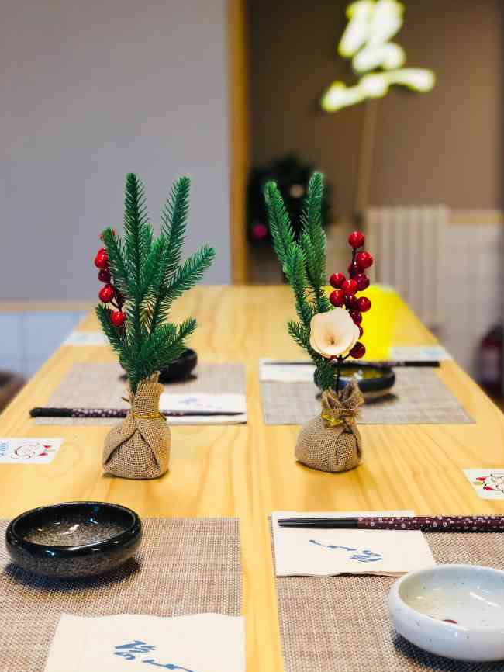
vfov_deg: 34.3
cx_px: 245
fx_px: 1087
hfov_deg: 26.1
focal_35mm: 56
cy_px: 324
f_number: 2.4
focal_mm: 6
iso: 80
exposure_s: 1/33
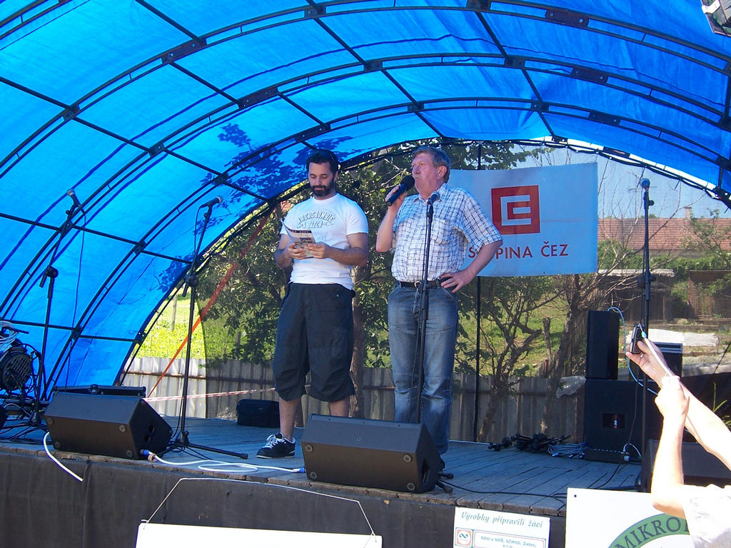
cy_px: 274
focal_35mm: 40
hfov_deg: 46.8
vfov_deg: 36.0
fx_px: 845
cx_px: 366
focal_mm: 6.7
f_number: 4
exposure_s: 1/180
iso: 80
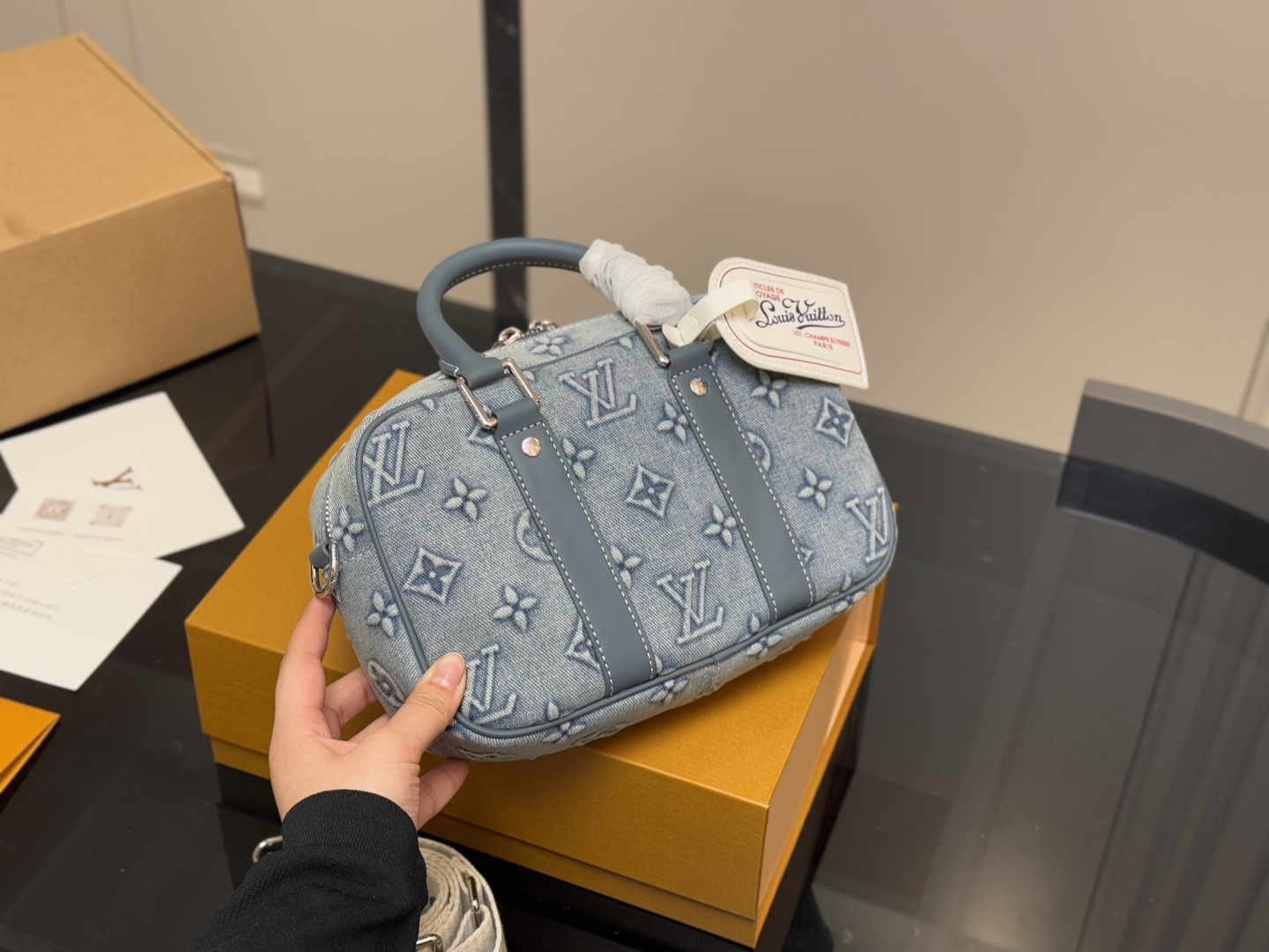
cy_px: 476
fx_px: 1760
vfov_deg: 30.3
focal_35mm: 48
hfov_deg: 39.7
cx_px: 634
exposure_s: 1/50
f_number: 1.78
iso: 80
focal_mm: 6.76
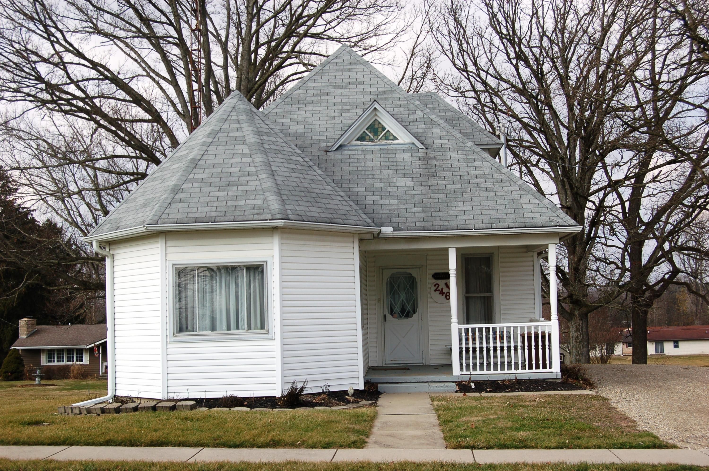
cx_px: 354
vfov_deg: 25.7
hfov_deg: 37.9
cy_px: 236
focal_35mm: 52
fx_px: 1033
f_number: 8
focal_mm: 35
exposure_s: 1/250
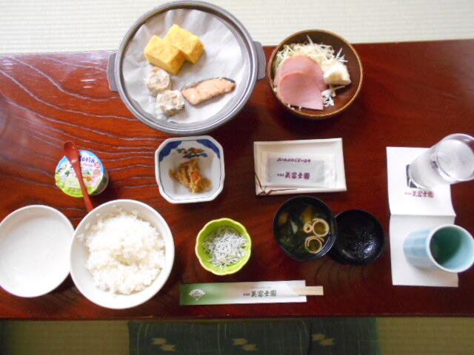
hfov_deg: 67.3
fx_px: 356
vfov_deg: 53.1
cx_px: 237
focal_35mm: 26
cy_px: 178
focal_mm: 4.6
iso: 800
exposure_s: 1/30
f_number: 3.2
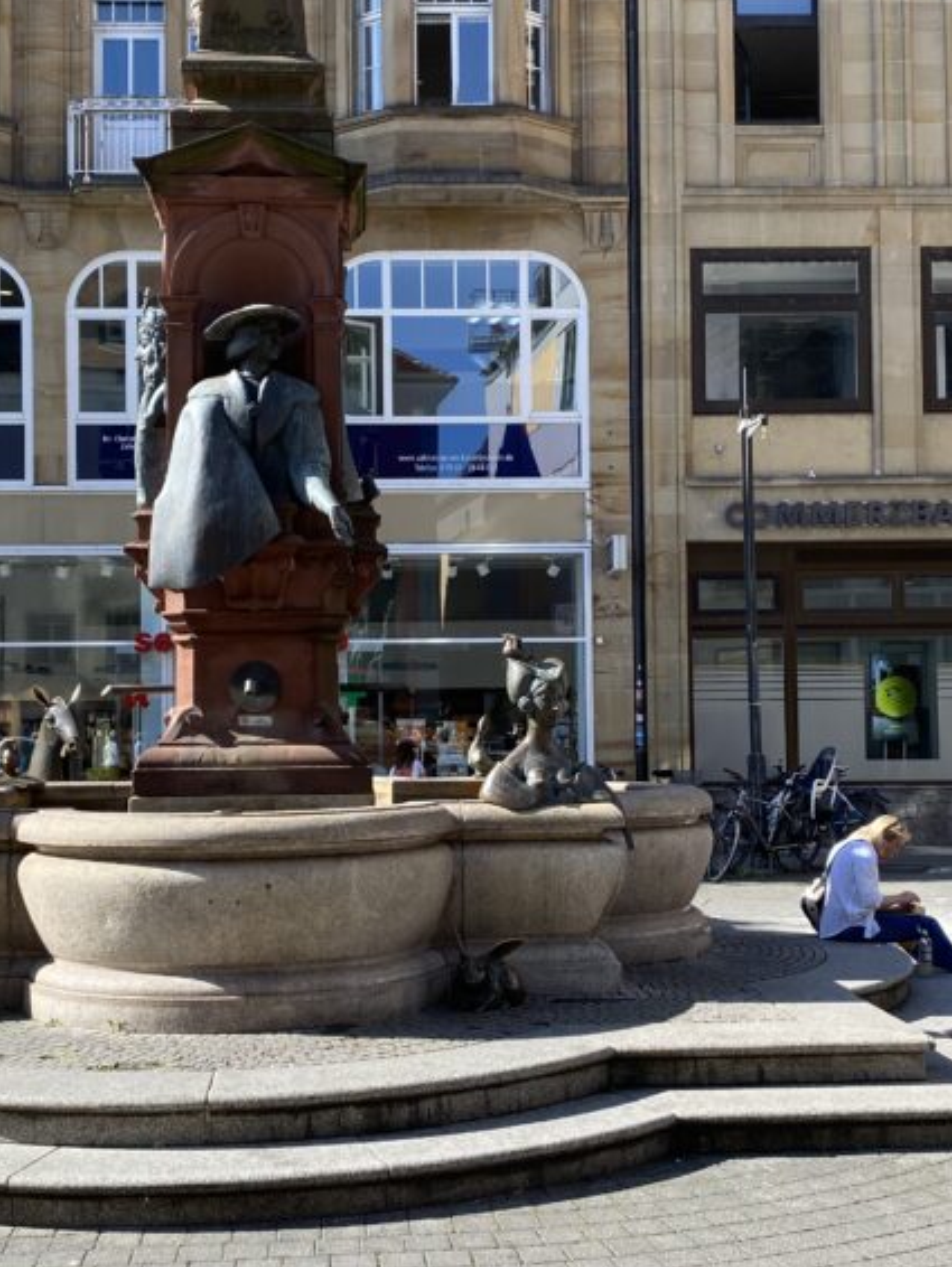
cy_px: 660
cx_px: 457
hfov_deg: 30.9
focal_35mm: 47
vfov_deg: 40.4
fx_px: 1722
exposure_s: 1/905
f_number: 1.8
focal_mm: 4.25
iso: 32
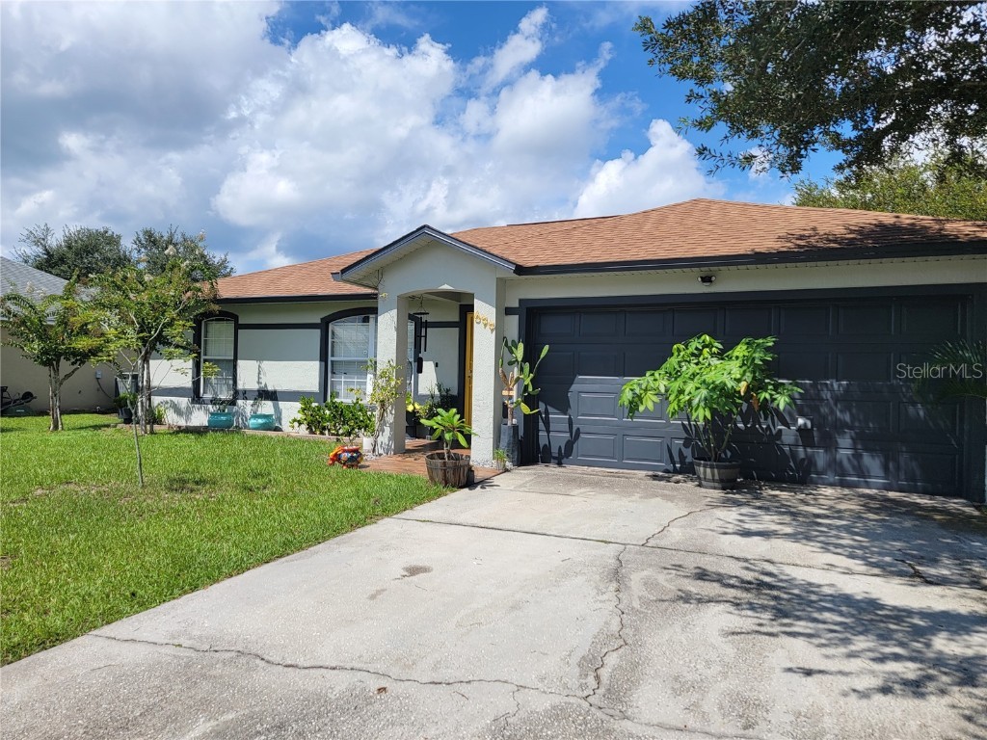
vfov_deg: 56.8
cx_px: 494
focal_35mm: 24
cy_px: 370
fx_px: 684
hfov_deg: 71.6
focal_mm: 6.7
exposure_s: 1/1258
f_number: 1.8
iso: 16
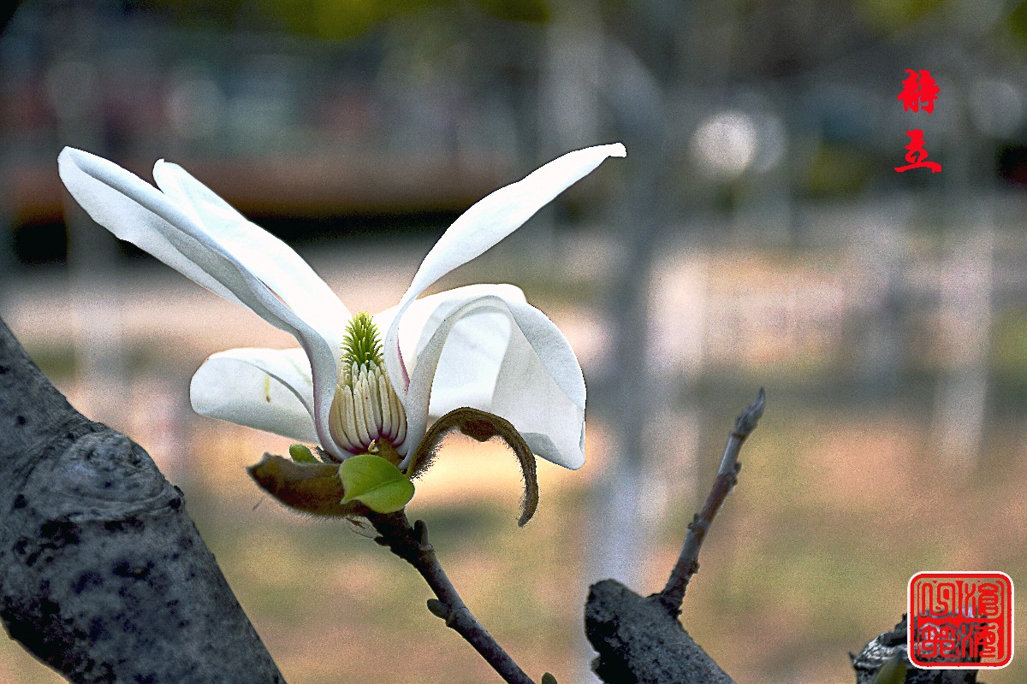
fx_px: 2567
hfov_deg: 22.6
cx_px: 514
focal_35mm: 90
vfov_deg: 15.2
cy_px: 342
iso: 100
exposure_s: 1/640
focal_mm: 60
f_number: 5
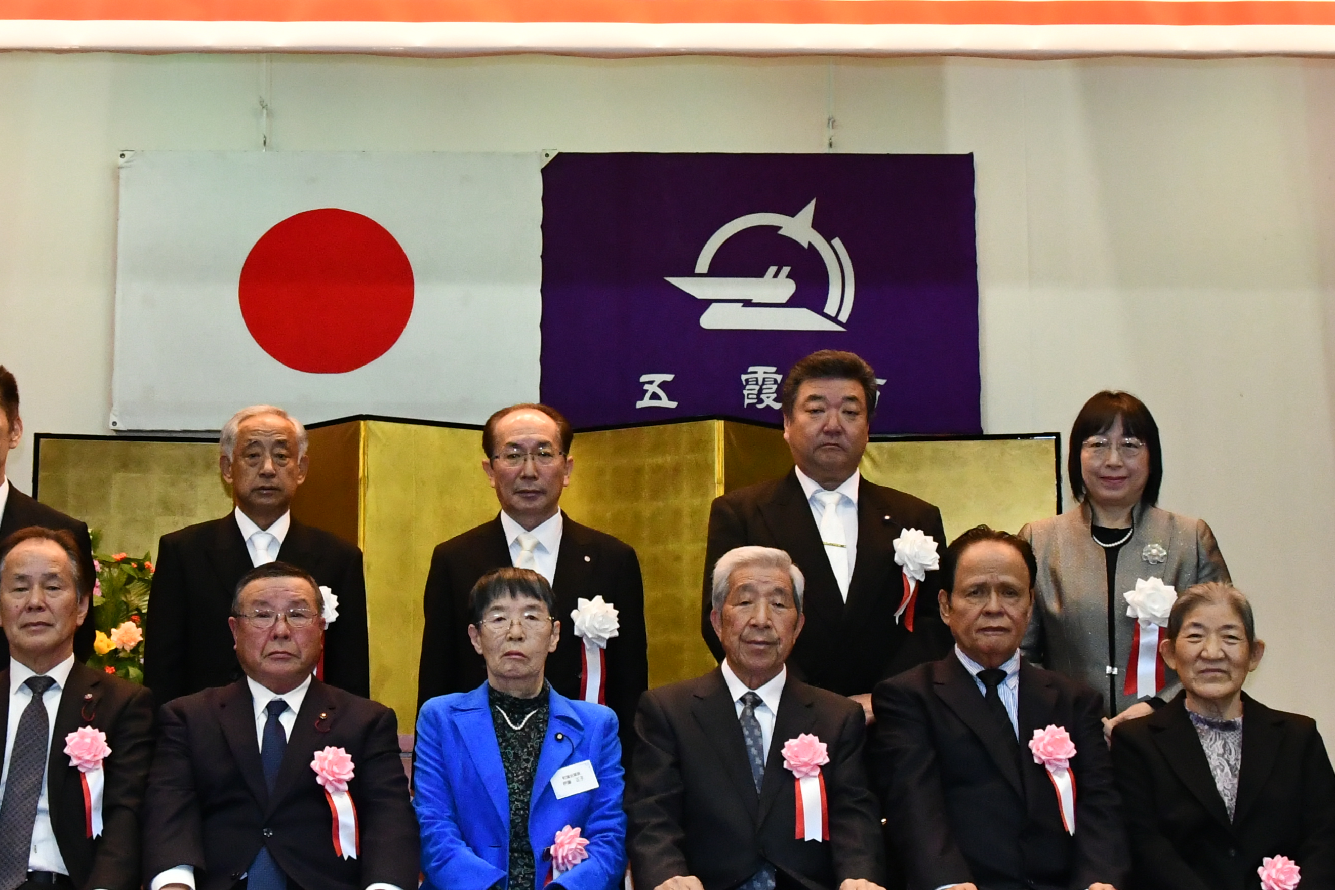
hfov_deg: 26.6
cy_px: 396
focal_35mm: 76
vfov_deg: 17.9
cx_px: 507
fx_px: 2818
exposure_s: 1/250
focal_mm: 24
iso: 4000
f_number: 7.1
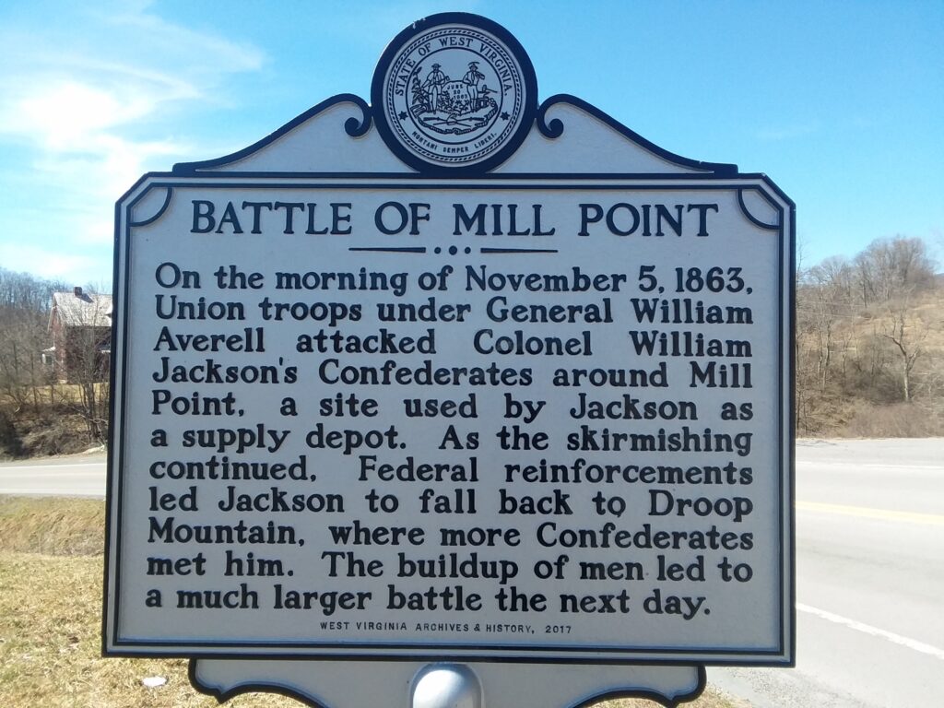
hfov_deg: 61.7
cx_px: 472
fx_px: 791
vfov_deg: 48.2
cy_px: 354
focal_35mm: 29
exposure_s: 1/701
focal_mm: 2.47
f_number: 1.9
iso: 40
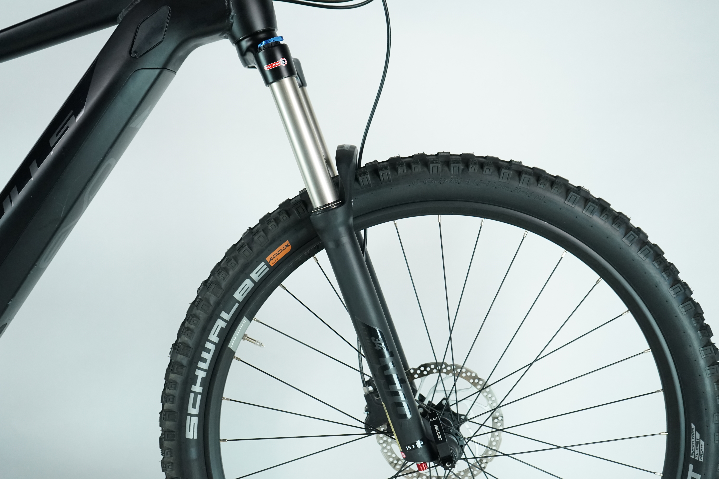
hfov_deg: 49.6
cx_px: 360
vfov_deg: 34.2
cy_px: 240
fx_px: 779
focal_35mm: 39
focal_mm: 39
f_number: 5
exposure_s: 1/200
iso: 2000
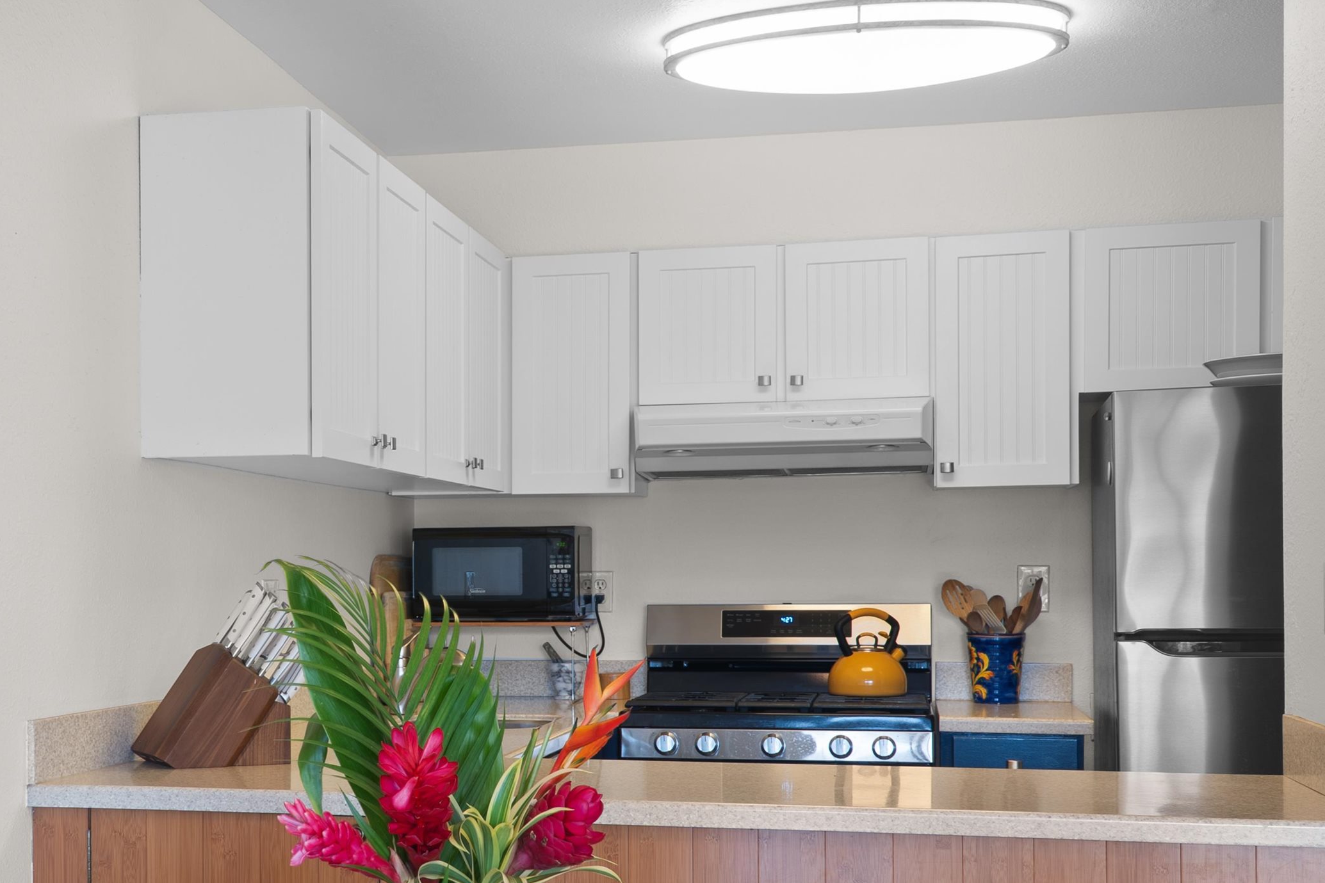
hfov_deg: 39.6
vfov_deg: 27.4
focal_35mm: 49
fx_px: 1803
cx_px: 387
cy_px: 572
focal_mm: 22
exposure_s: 2.5
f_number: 9
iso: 80
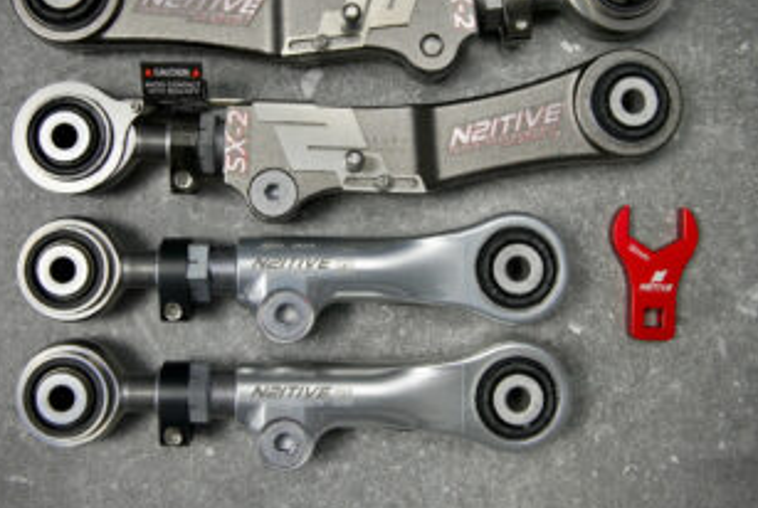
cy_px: 200
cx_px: 363
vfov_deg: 31.2
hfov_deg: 45.3
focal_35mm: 43
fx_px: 907
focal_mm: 33
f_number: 5.6
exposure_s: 1/80
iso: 1000
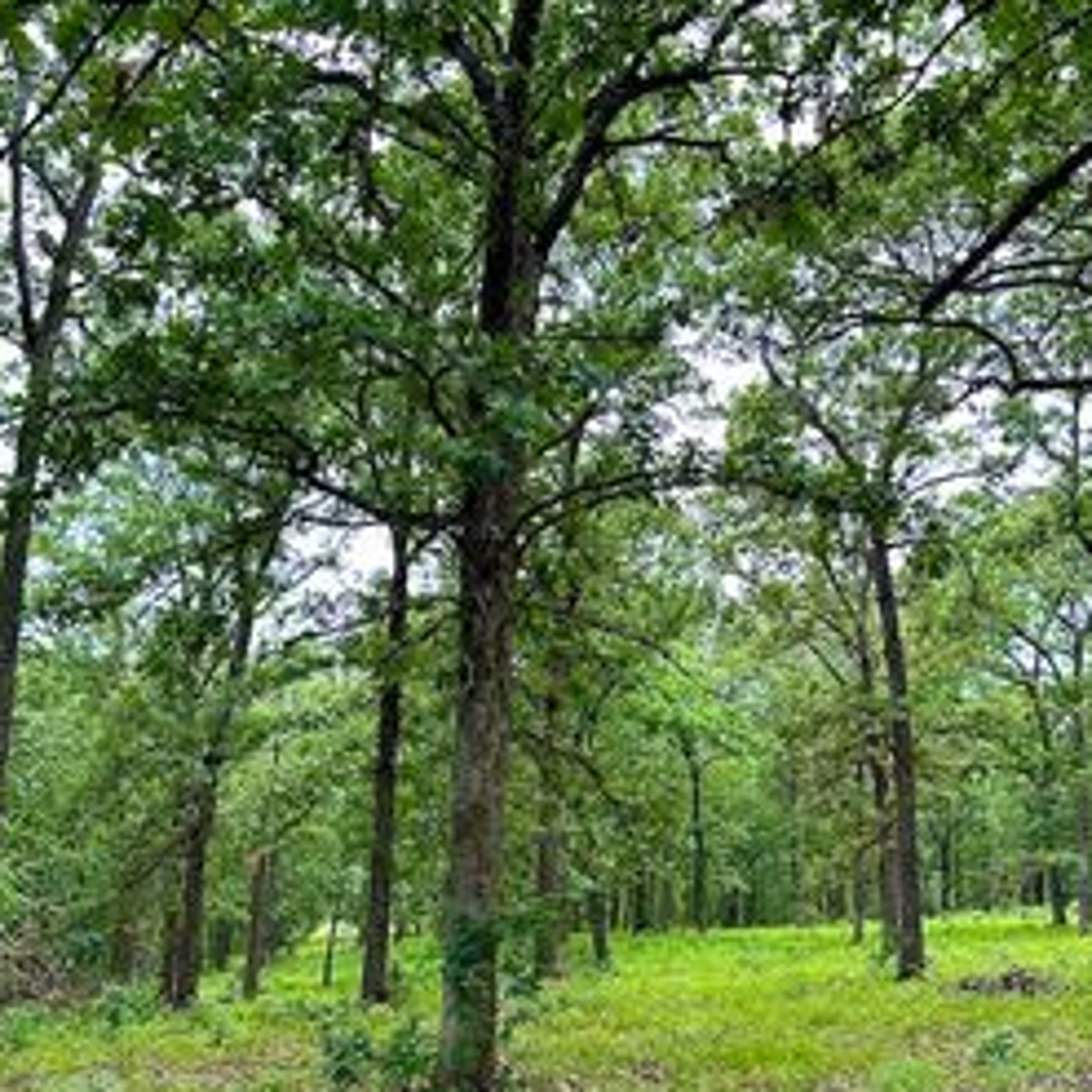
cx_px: 546
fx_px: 1321
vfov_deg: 44.7
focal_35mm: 37
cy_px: 643
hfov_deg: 44.9
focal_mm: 6.86
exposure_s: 1/676
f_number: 1.78
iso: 80
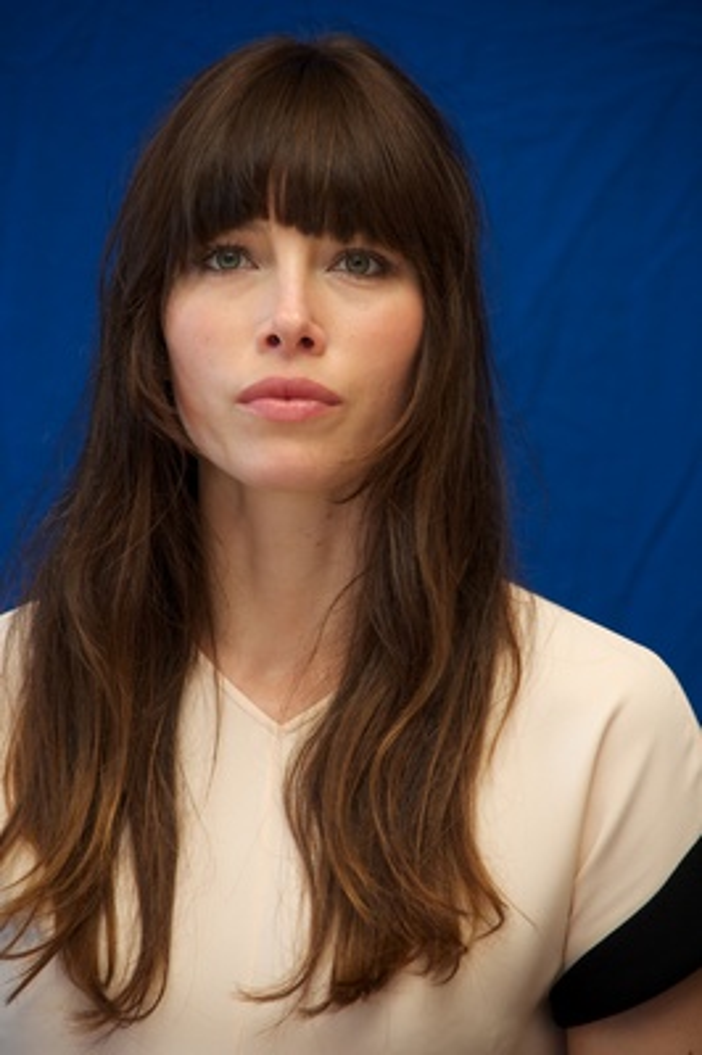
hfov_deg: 6.9
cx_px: 351
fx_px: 5860
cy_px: 528
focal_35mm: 200
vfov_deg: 10.3
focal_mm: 200
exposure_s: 1/60
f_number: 5.6
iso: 800
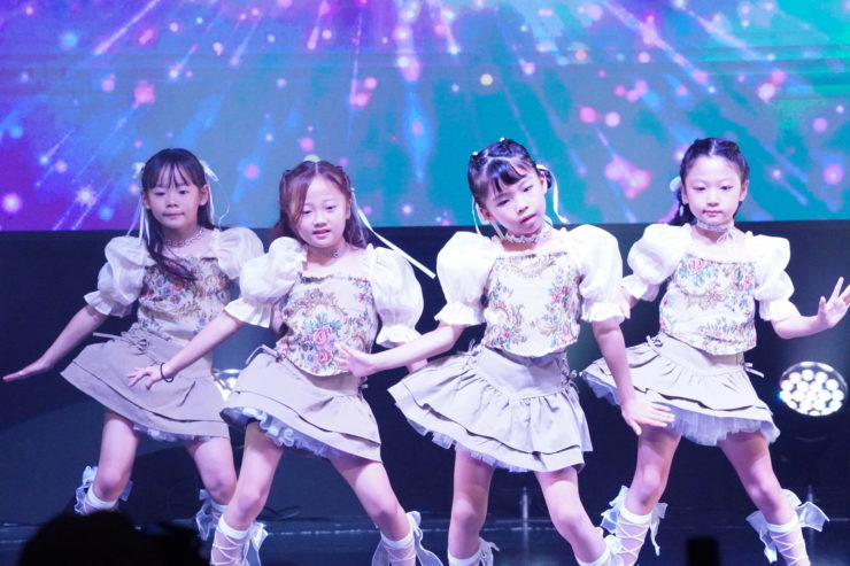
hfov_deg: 7.9
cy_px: 283
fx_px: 6125
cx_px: 425
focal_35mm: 260
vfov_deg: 5.3
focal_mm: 173
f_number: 7.1
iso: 10000
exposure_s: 1/320
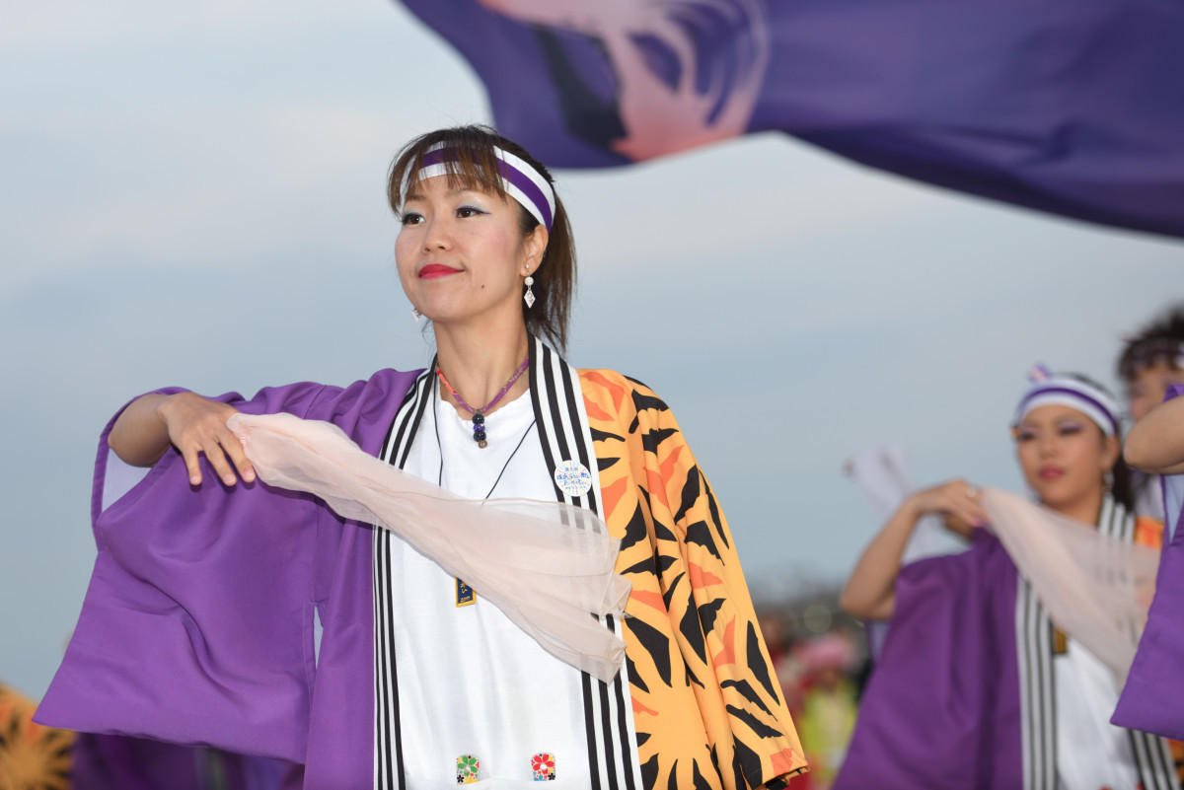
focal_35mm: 110
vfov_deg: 12.5
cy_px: 395
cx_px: 592
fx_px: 3619
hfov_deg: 18.6
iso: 320
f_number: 3.2
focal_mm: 110
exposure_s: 1/320
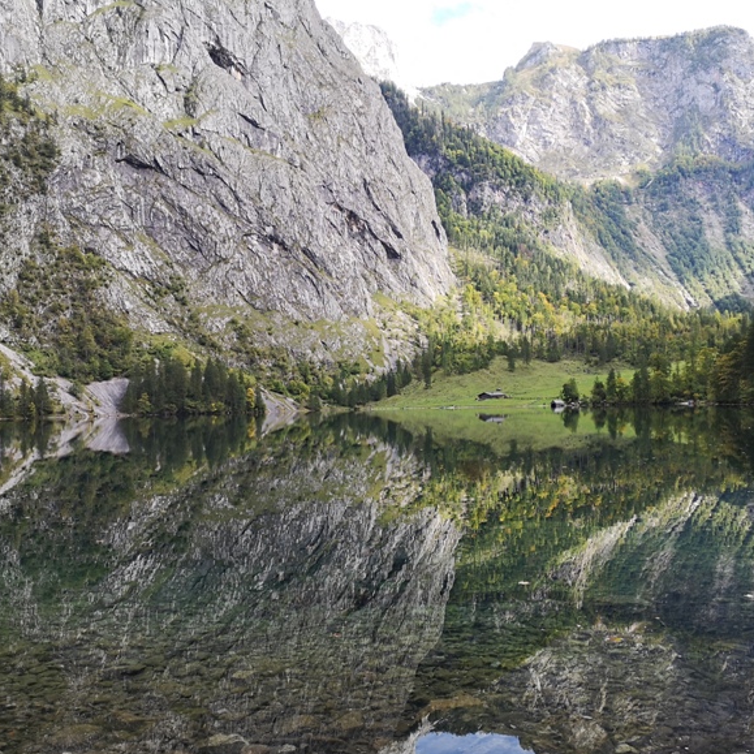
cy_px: 388
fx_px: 813
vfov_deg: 49.7
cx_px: 410
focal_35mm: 33
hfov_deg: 49.7
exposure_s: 1/399
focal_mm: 3.95
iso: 50
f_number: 1.8
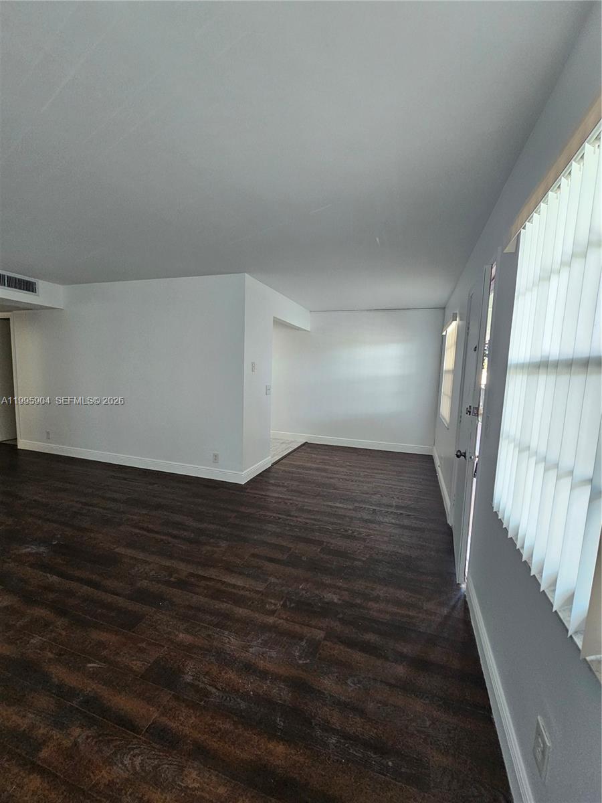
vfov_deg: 106.2
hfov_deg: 89.9
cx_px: 301
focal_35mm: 13
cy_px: 402
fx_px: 301
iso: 250
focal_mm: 2.2
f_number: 2.2
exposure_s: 1/77.4
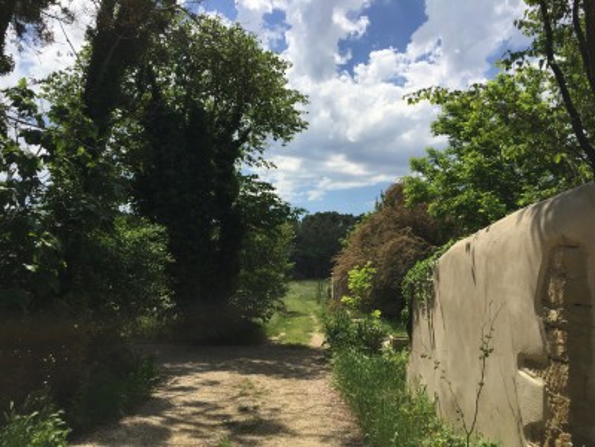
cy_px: 224
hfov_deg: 61.7
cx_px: 298
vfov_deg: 48.2
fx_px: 498
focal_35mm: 29
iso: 32
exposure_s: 1/3597
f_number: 2.2
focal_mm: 4.15
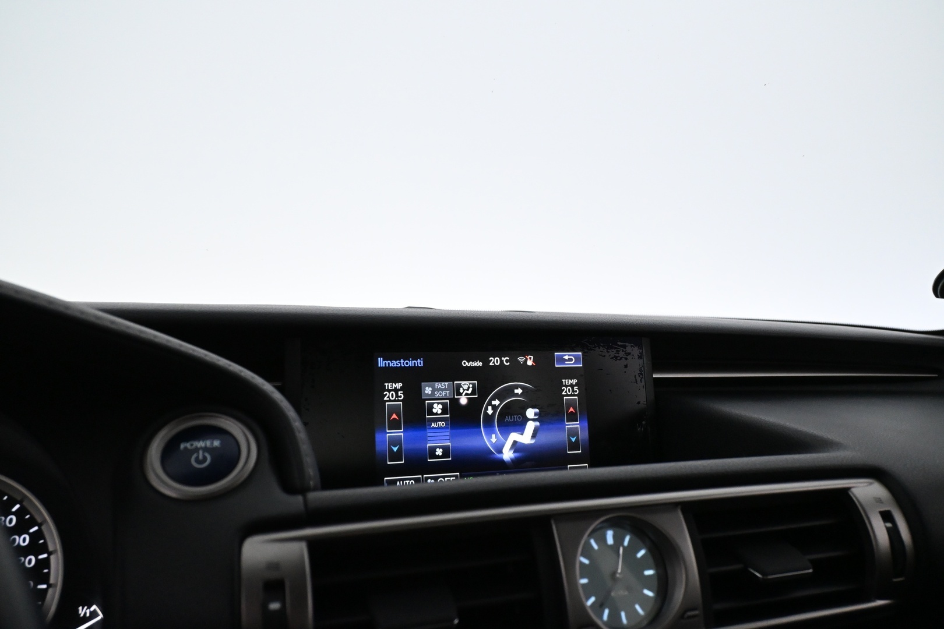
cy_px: 314
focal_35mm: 29
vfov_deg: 44.6
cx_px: 472
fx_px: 767
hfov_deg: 63.2
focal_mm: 19.5
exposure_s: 1/100
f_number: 5
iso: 4000
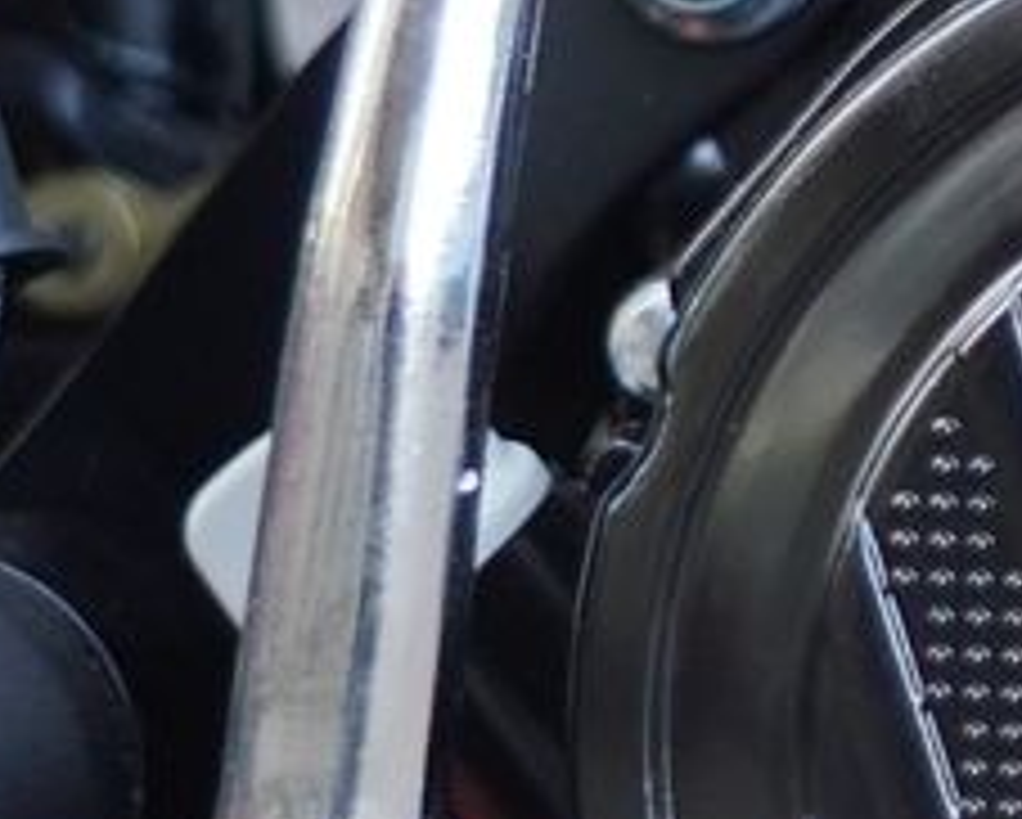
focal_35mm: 372
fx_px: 11262
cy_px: -218
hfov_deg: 5.1
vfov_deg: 4.2
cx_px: 2373
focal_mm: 45
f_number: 4
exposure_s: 1/160
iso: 800
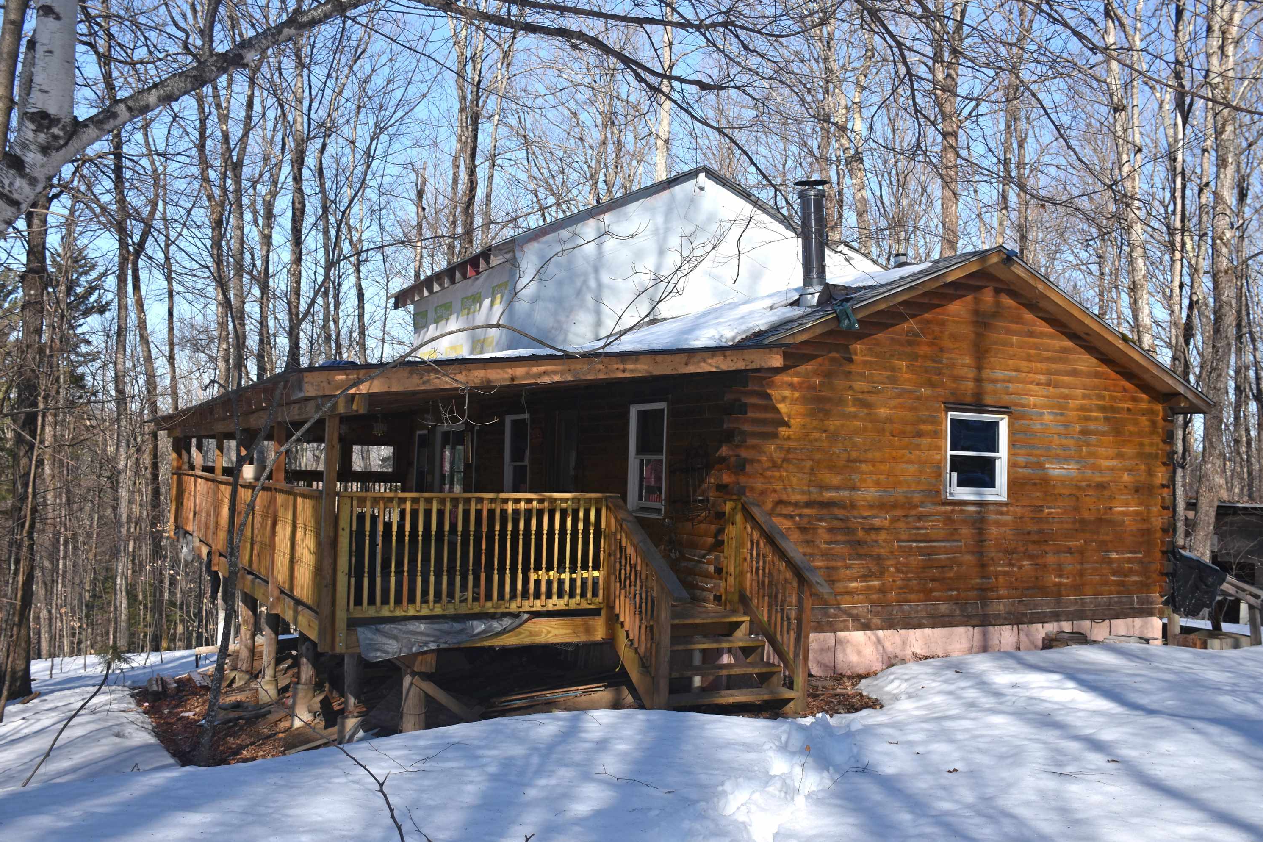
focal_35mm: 34
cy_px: 426
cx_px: 642
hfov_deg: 55.8
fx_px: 1193
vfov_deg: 38.9
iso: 100
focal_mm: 22
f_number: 3.5
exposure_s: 1/250
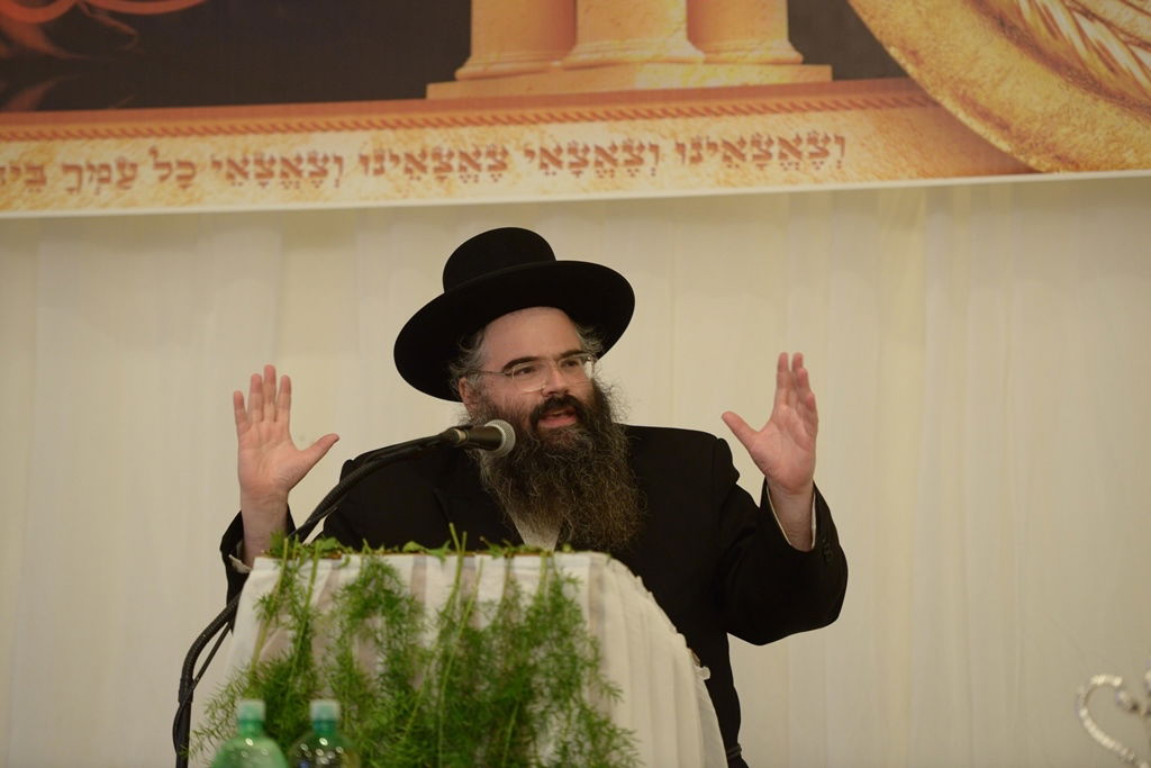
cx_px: 576
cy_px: 384
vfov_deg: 9.8
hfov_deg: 14.7
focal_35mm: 140
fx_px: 4476
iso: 2000
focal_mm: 140
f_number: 2.8
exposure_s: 1/160
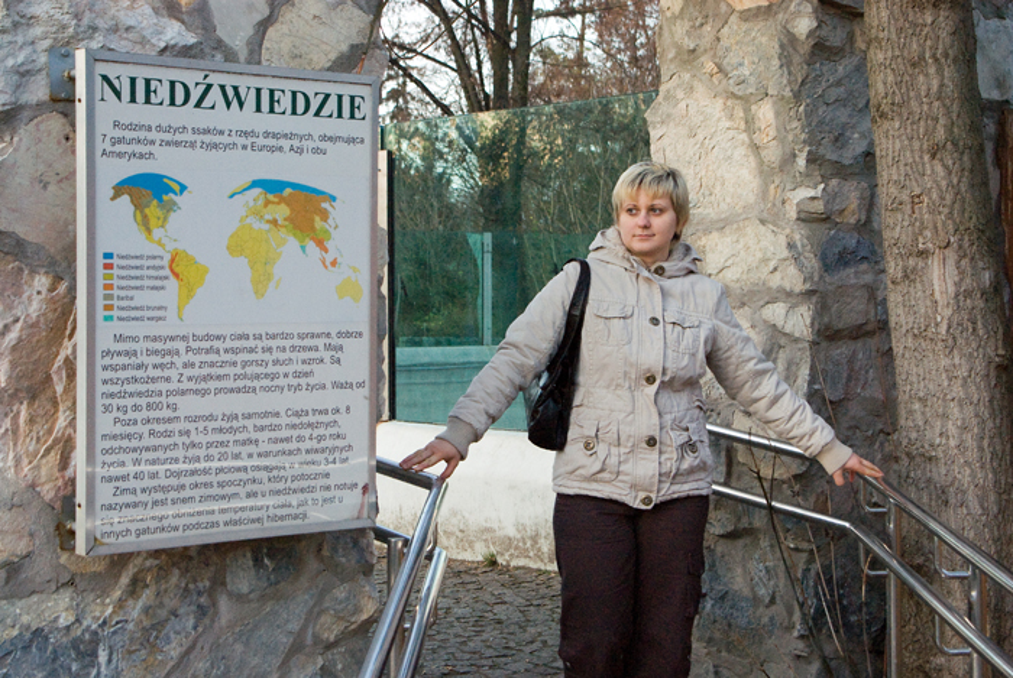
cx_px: 506
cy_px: 339
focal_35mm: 60
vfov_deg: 22.7
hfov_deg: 33.4
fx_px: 1691
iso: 1600
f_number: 6.7
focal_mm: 40
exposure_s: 1/45
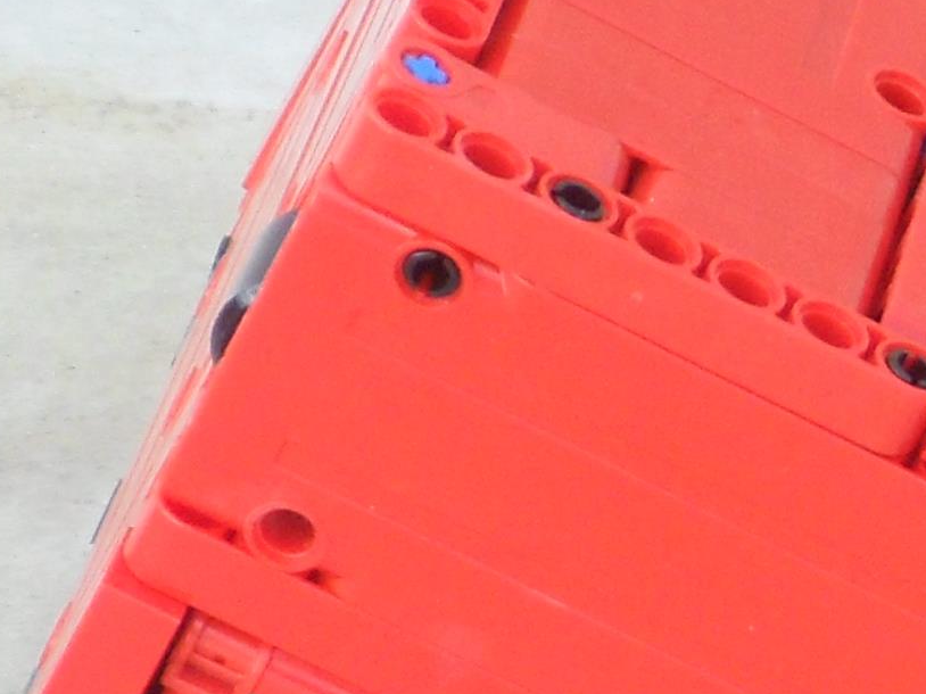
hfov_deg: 6.9
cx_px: 2066
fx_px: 7381
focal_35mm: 276
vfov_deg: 5.4
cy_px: 902
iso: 100
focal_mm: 8.1
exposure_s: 1/125
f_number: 4.3
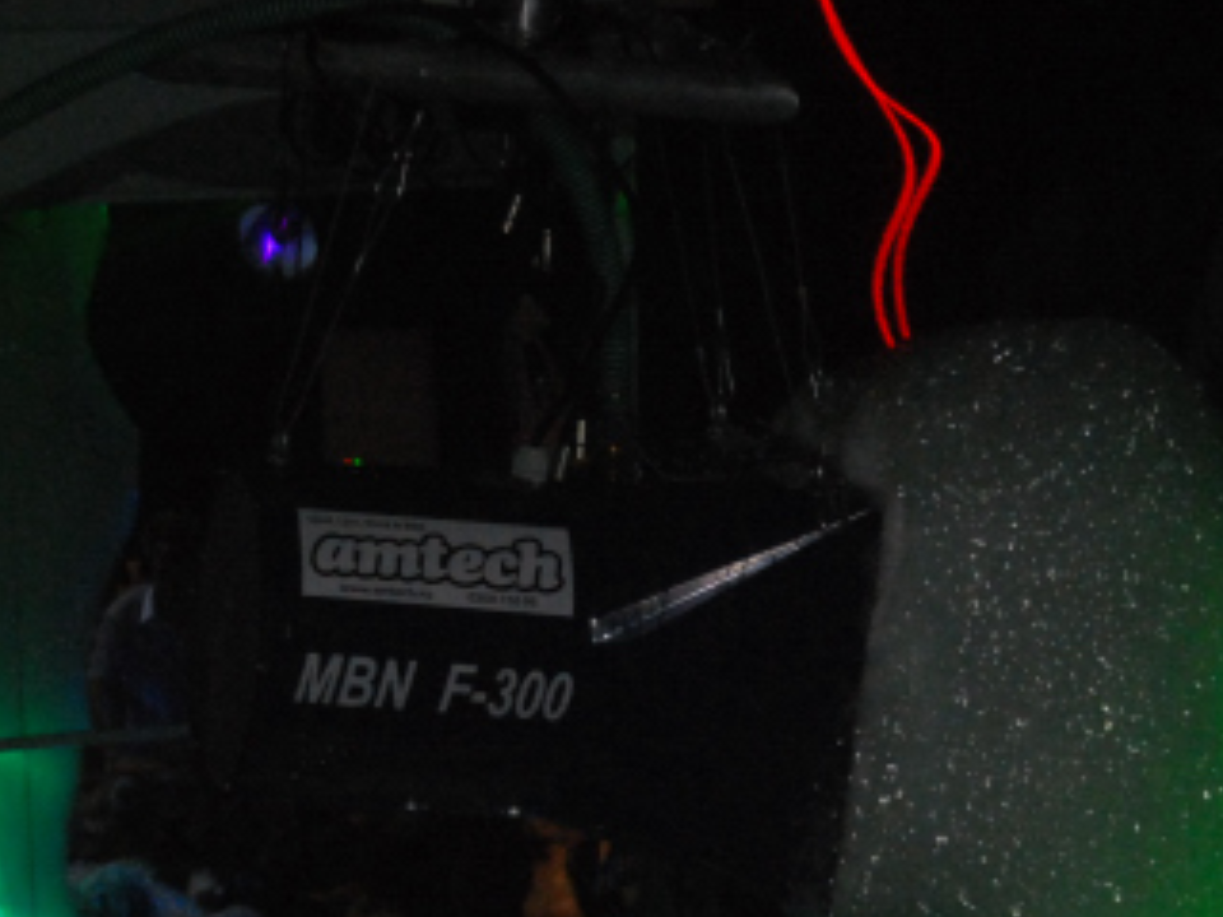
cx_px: 696
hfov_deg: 15.6
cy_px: 864
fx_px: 4459
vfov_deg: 11.7
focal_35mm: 126
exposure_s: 1/60
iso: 1600
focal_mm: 35
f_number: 4.8
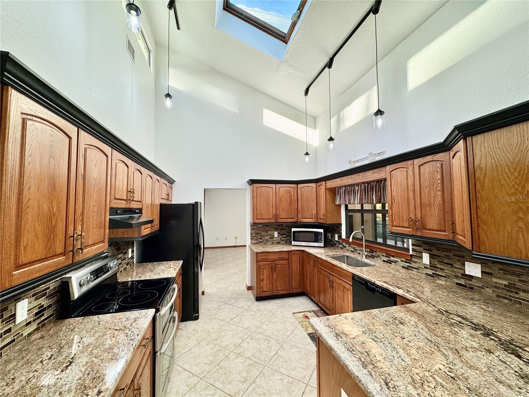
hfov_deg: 102.1
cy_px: 198
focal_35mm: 14
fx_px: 214
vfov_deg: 85.7
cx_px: 264
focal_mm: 2.22
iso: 64
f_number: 2.2
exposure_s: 1/120
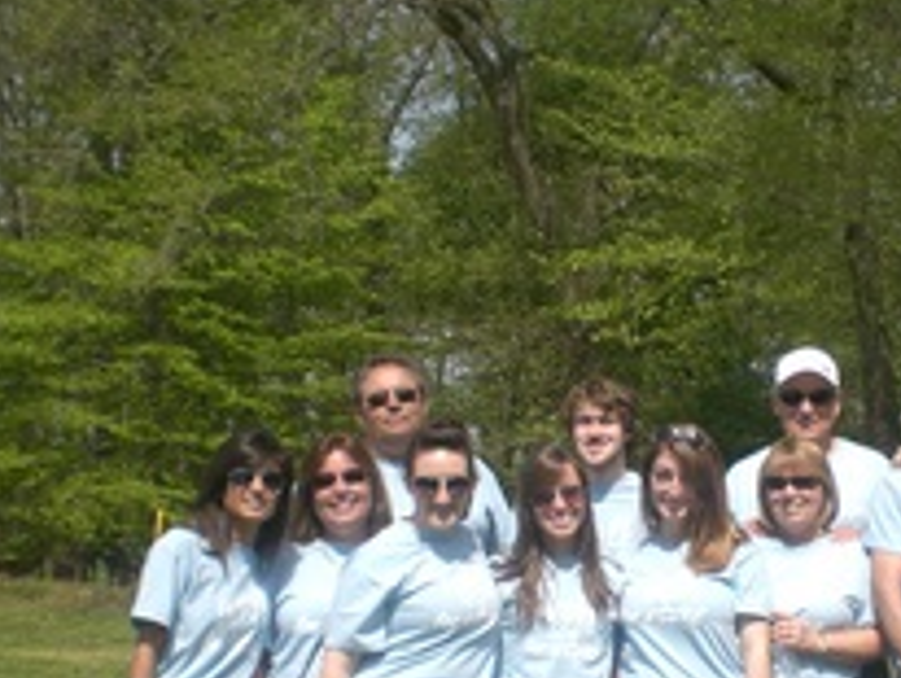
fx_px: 1876
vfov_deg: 20.3
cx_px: 768
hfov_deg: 26.3
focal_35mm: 72
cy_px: 540
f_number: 4.4
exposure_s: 1/400
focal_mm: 6.3
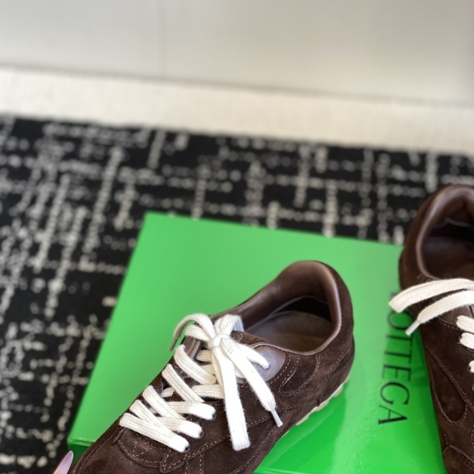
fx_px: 991
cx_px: 230
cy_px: 275
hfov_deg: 26.9
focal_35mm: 64
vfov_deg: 26.9
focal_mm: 6
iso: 50
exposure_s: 1/122
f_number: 2
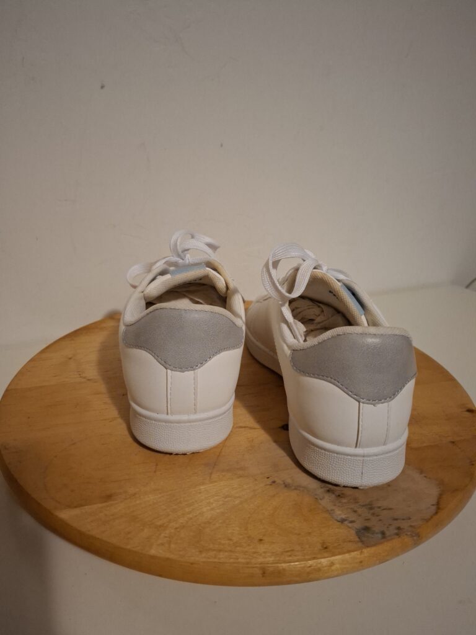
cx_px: 238
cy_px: 318
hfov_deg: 58.9
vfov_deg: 73.9
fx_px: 422
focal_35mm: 23
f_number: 1.8
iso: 800
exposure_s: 1/25
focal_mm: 5.54
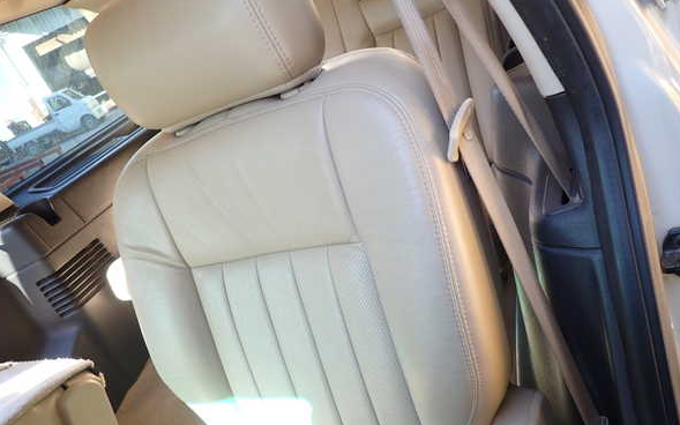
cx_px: 336
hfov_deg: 68.4
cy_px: 225
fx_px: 500
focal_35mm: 27
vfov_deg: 46.0
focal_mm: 4.5
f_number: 2
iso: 100
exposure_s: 1/60
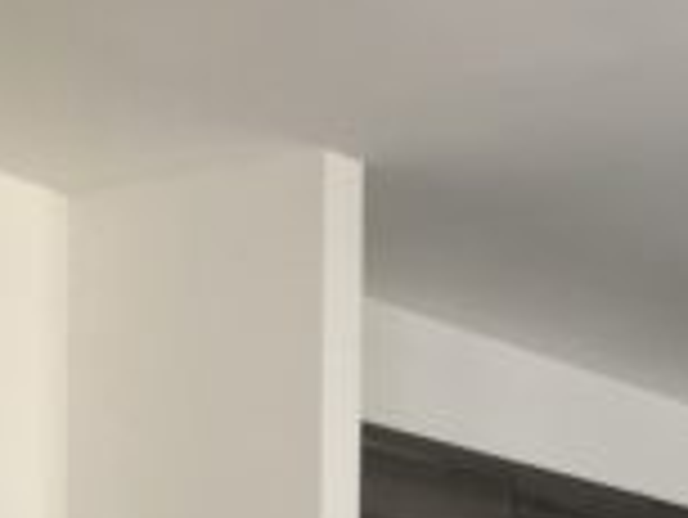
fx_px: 2188
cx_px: 1273
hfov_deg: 15.2
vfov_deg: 12.4
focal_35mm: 110
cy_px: 914
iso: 25
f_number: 1.8
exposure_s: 1/50
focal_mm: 4
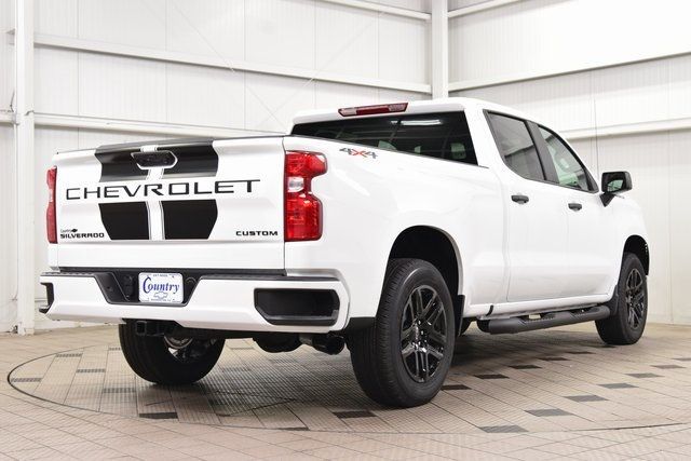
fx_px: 1008
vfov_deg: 25.8
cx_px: 346
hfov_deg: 37.8
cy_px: 230
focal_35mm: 52
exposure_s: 1/60
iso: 1600
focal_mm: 35
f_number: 7.1
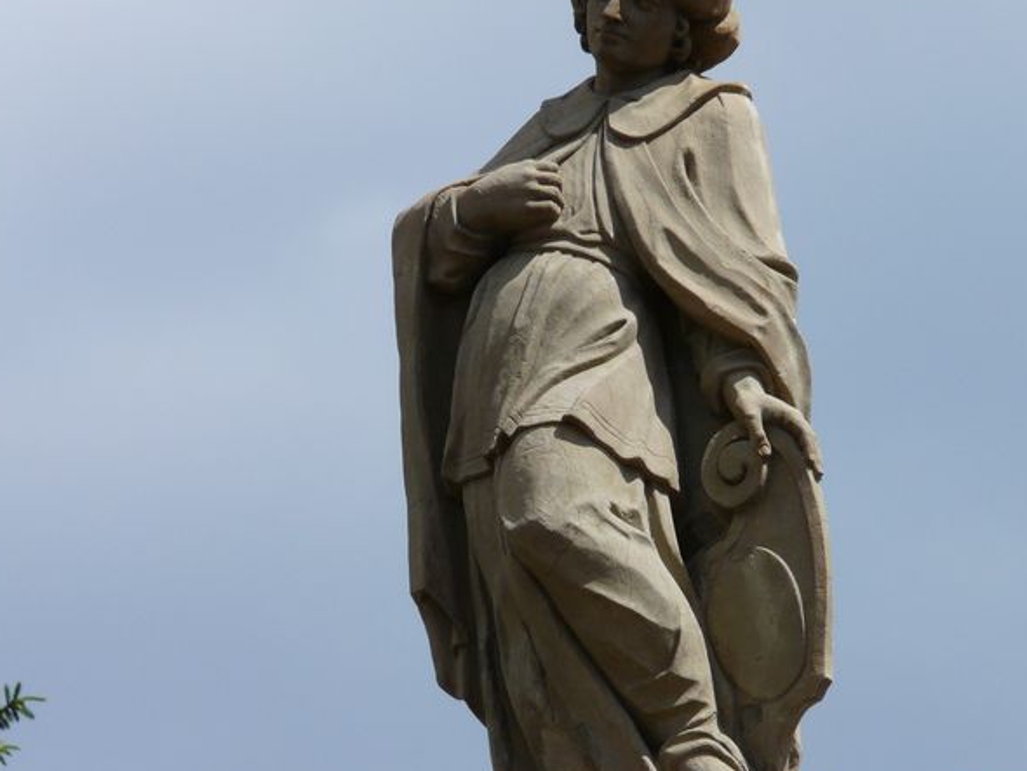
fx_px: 15285
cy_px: 395
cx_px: 620
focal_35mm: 515
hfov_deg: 3.8
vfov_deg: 2.9
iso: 100
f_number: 6.3
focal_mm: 62.4
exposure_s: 1/500
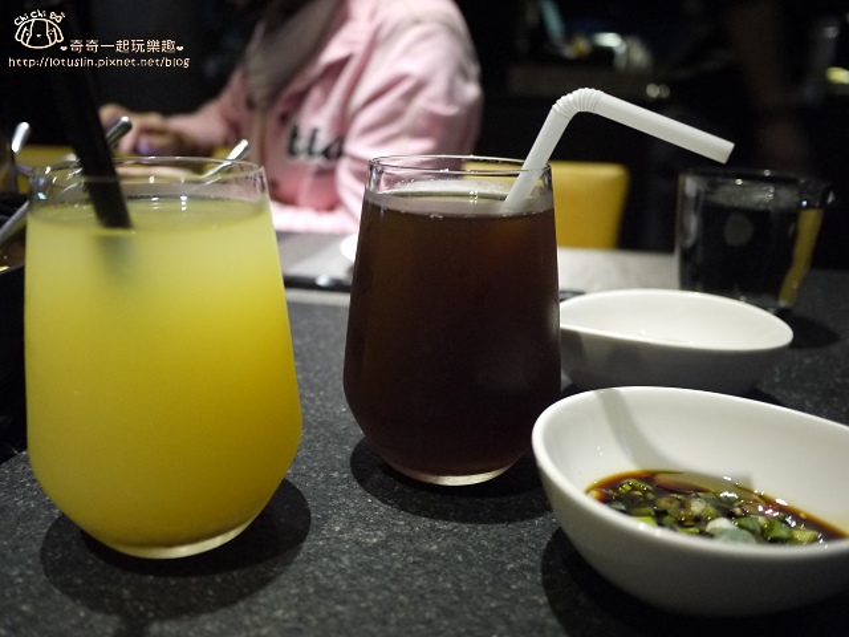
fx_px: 687
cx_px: 424
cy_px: 318
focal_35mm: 28
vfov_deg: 49.7
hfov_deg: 63.4
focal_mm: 14
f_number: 2.5
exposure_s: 1/50
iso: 800
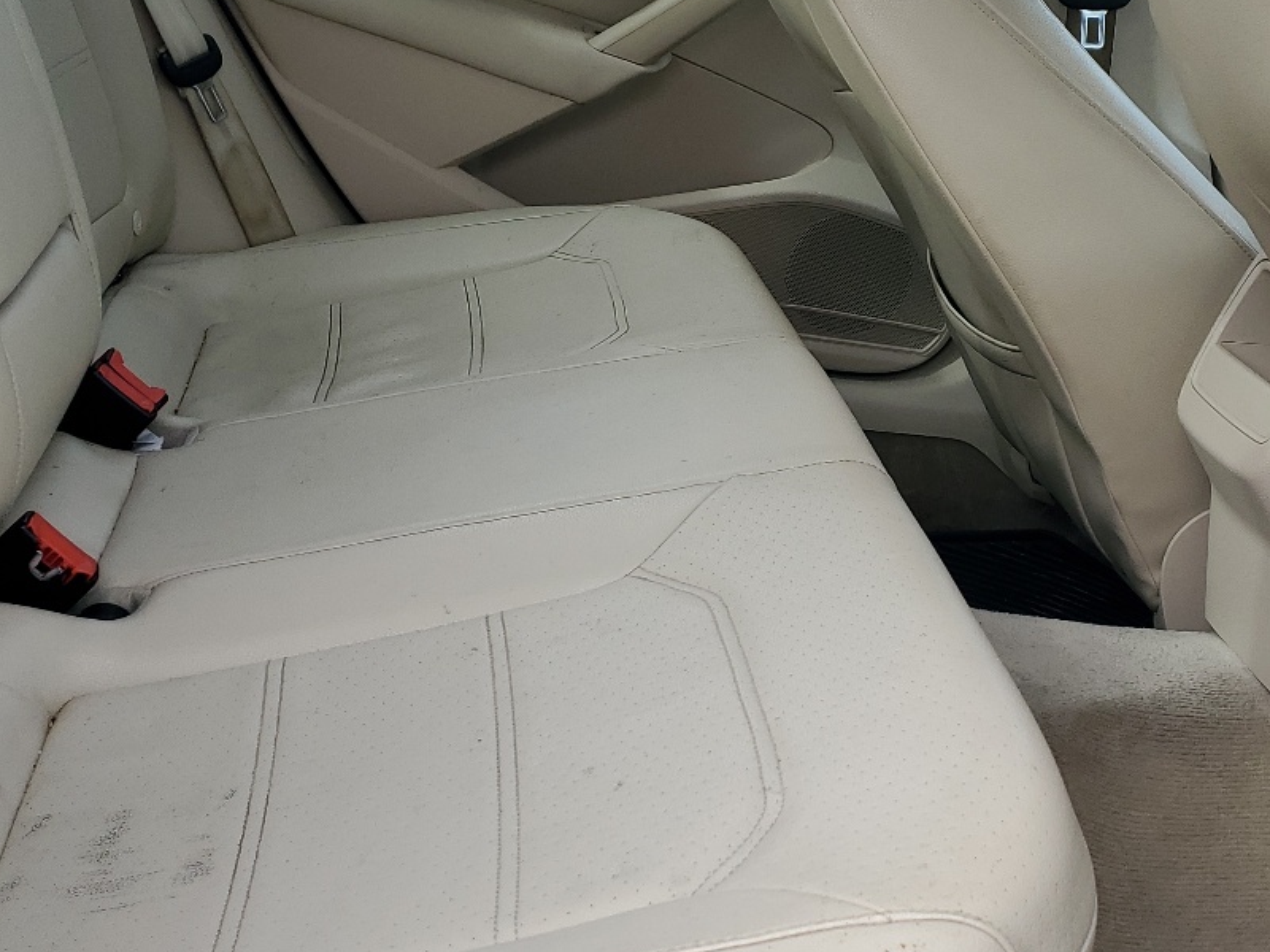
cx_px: 762
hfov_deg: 36.7
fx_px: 1908
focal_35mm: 52
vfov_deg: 28.0
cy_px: 398
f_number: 1.5
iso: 50
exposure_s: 1/500
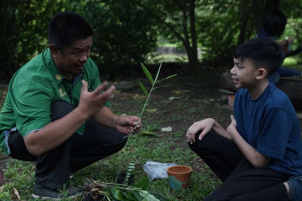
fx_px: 428
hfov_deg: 38.9
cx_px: 151
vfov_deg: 26.5
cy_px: 100
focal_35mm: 51
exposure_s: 1/125
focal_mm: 51
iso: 2000
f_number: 4
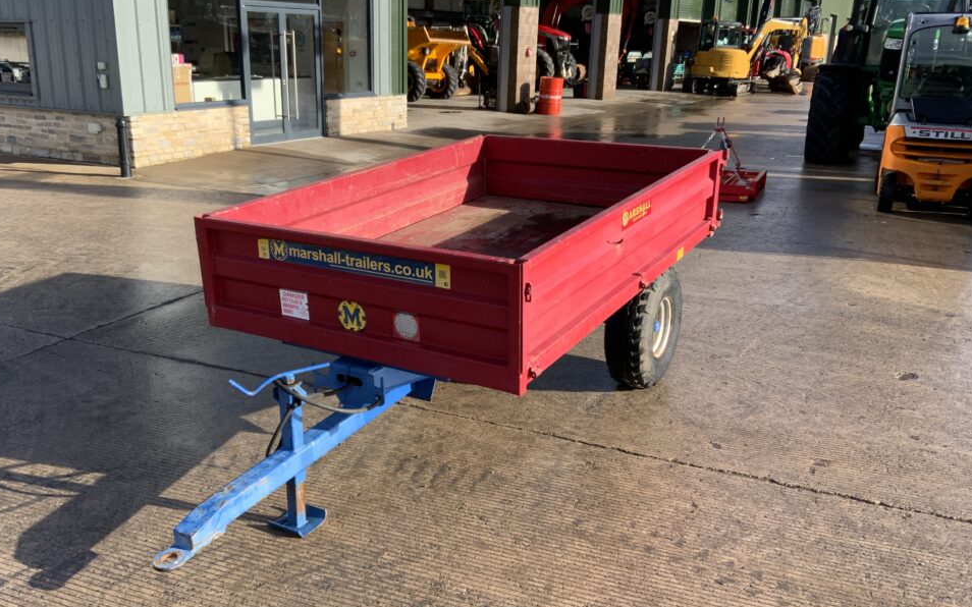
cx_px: 456
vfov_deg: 38.3
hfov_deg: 58.1
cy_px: 321
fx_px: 874
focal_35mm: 33
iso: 16
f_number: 1.8
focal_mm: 3
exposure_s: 1/691
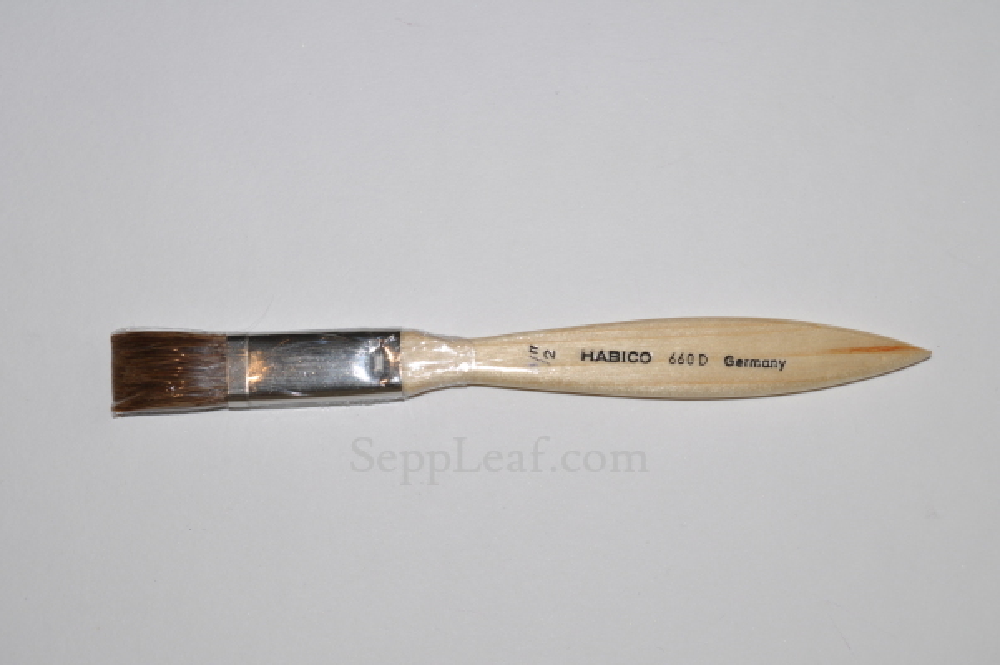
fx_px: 1873
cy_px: 332
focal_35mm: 68
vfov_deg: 20.1
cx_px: 500
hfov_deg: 29.9
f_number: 9
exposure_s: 1/125
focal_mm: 45
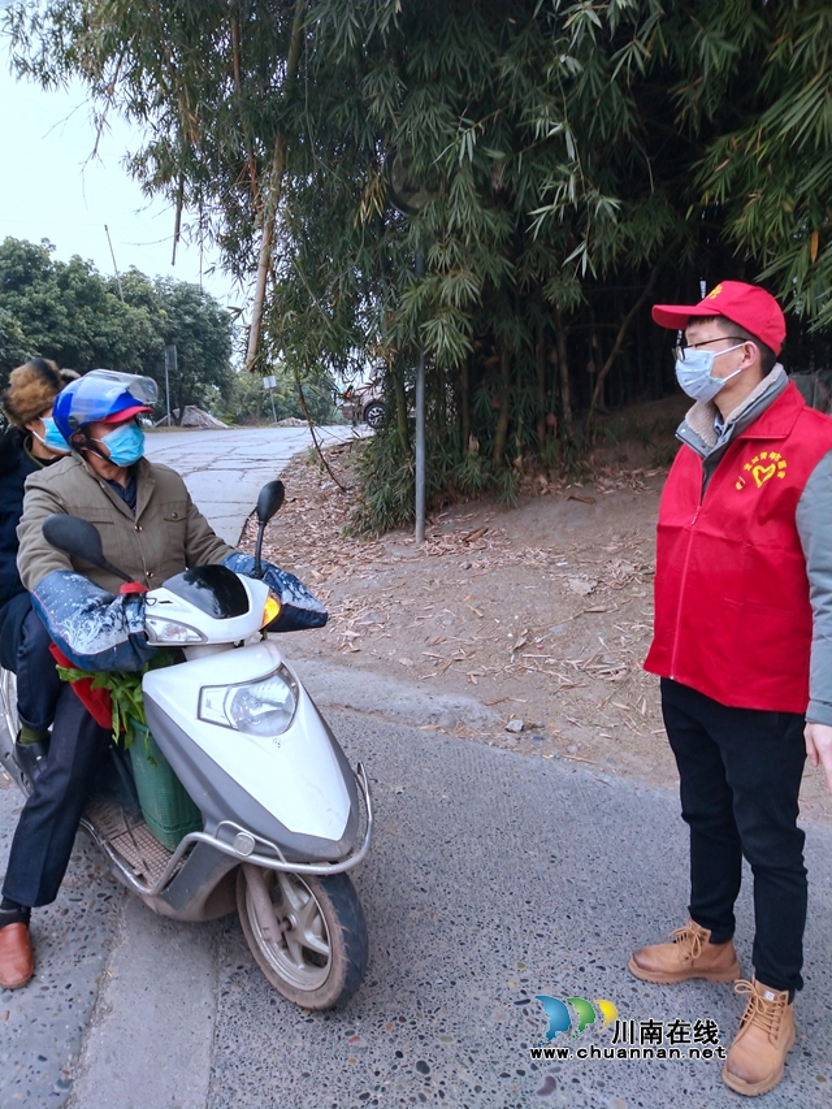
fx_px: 961
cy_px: 554
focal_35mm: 30
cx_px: 416
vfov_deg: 60.0
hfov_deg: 46.8
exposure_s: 1/100
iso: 184
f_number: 1.8
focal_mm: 3.95
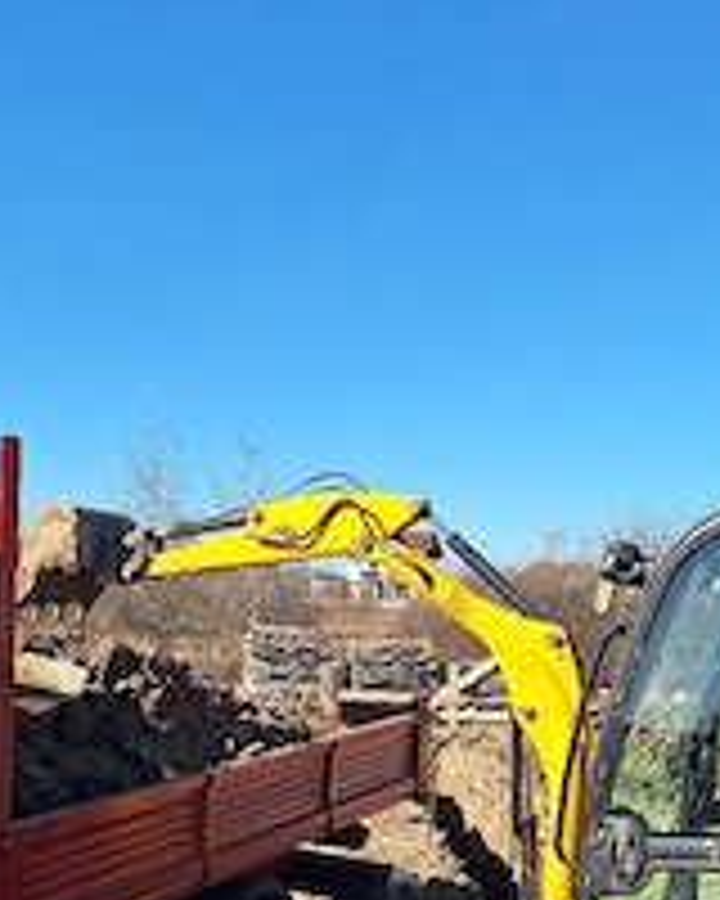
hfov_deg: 33.4
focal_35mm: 45
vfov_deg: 39.7
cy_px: 706
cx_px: 374
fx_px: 1199
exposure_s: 1/2500
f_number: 1.8
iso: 40
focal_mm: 5.54
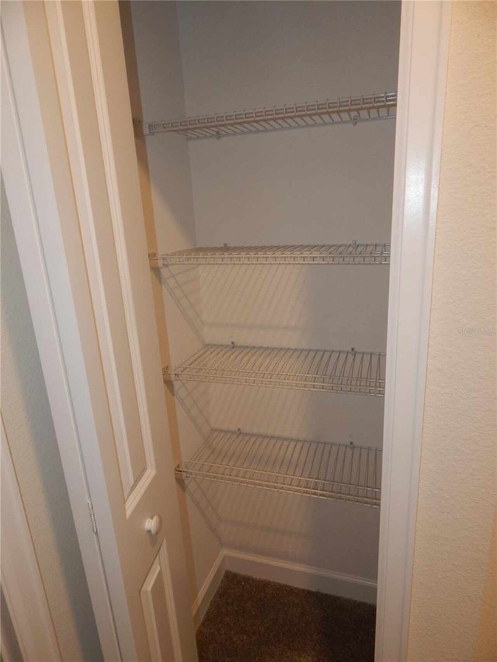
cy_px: 331
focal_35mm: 22
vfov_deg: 76.4
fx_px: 421
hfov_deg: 61.1
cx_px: 248
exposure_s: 1/30
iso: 200
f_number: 3
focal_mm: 4
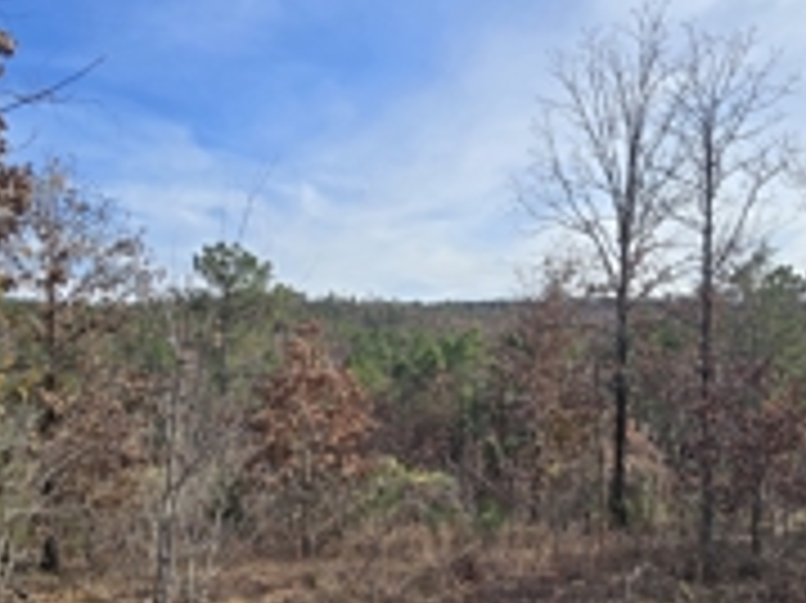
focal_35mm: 29
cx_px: 455
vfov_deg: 47.7
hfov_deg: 61.5
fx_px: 675
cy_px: 382
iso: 50
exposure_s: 1/2016
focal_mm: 2.2
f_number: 2.2
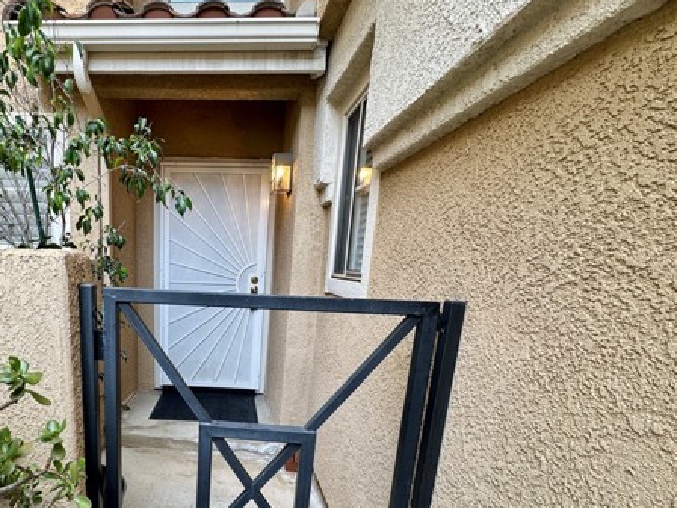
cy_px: 340
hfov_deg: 78.2
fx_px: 391
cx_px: 209
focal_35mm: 20
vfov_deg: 64.2
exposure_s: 1/120
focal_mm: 2.22
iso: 80
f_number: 2.2
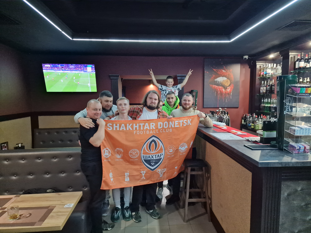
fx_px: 207
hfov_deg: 73.9
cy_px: 116
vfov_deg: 58.9
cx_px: 156
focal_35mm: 23
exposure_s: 1/25
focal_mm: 6.4
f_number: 1.8
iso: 1000
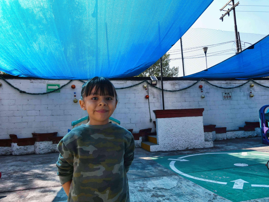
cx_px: 134
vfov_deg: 56.8
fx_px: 187
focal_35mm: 24
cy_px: 101
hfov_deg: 71.6
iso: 80
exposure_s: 1/400
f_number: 3.3
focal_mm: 4.3
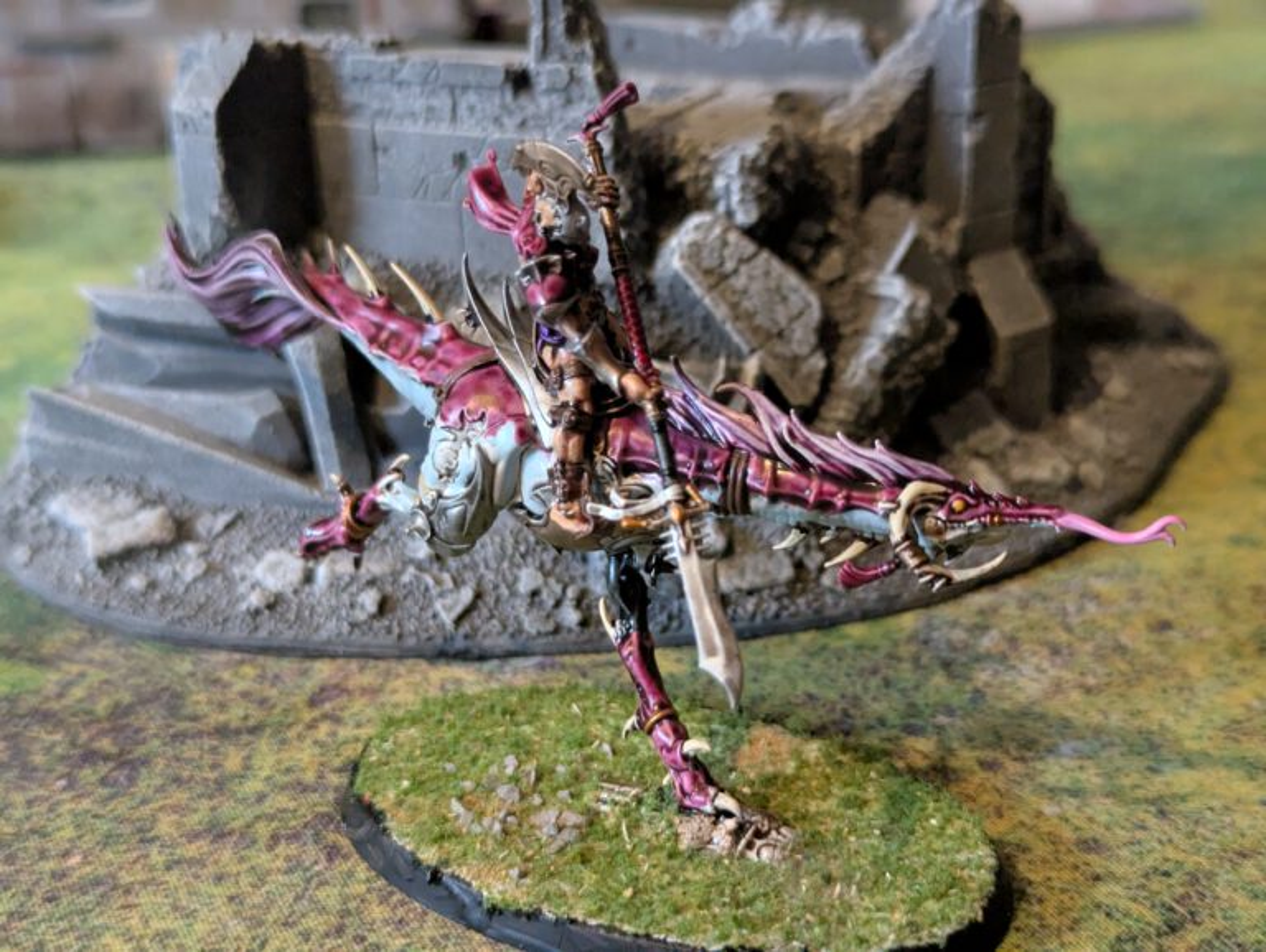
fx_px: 1758
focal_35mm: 48
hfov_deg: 39.6
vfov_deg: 30.3
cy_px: 476
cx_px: 633
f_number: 1.85
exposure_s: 1/50
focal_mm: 6.81
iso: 1166
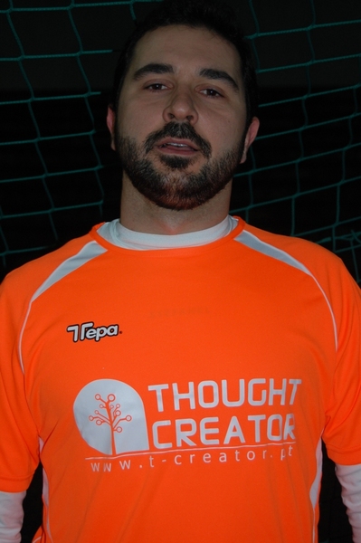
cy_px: 272
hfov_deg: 19.7
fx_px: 1040
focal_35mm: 69
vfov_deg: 29.3
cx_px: 180
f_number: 5.3
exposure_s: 1/60
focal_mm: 46
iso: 400
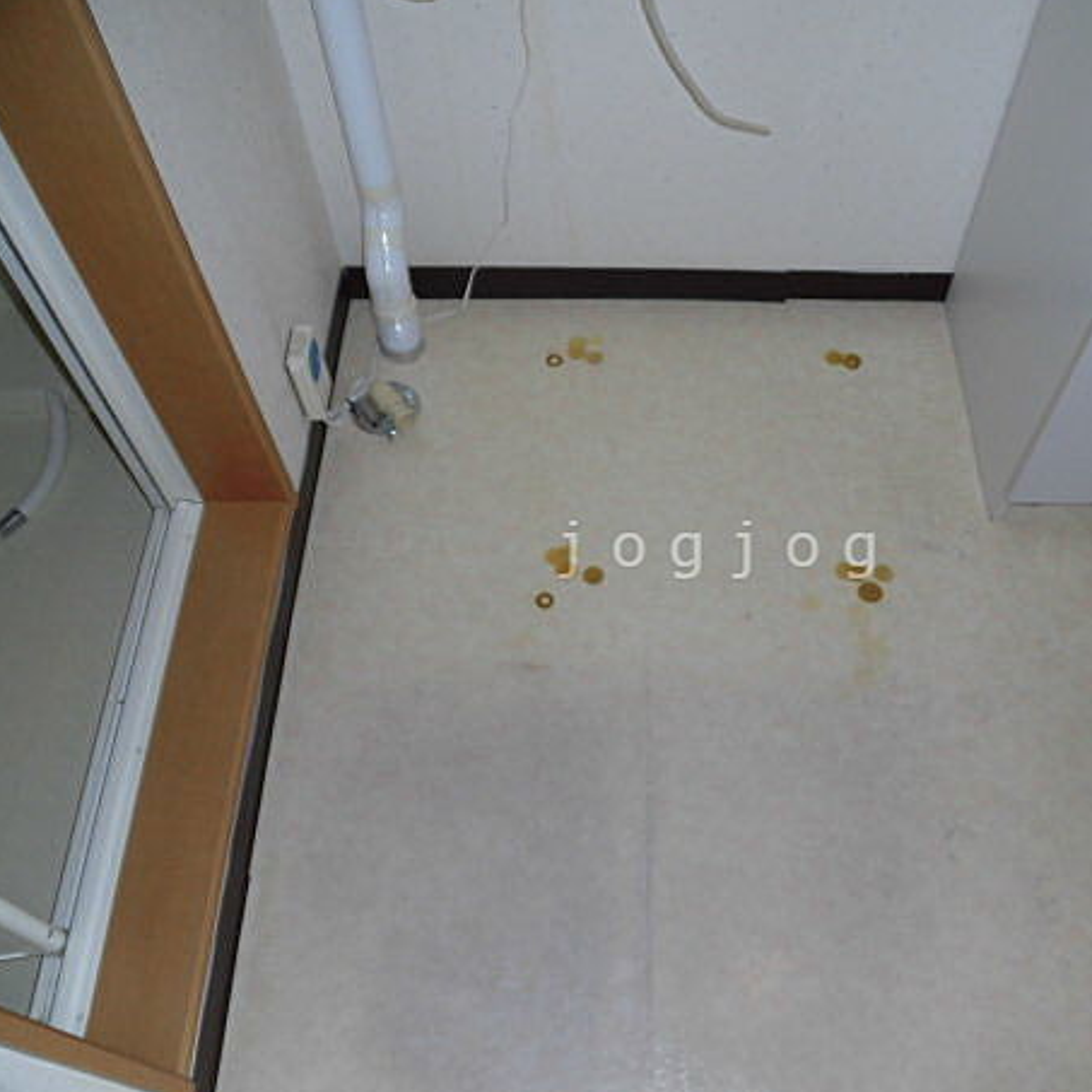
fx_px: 1071
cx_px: 723
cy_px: 550
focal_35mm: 30
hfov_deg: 53.0
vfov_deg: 54.0
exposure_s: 1/160
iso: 100
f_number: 3.1
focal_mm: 4.3
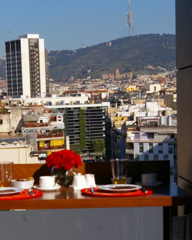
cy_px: 205
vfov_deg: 18.4
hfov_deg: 14.9
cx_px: 67
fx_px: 731
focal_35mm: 103
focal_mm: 38
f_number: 13
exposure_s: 1/350
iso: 200
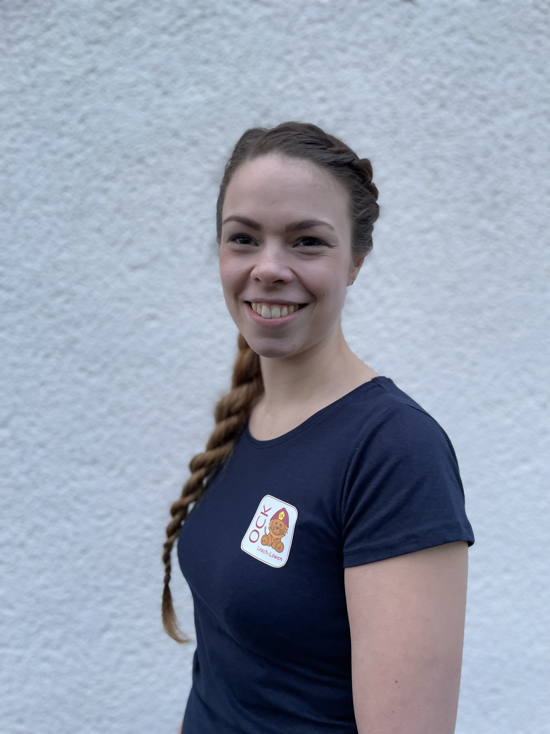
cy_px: 367
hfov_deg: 53.1
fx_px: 551
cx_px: 275
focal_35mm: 26
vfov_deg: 67.3
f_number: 1.6
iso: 200
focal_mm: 4.2
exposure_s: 1/60
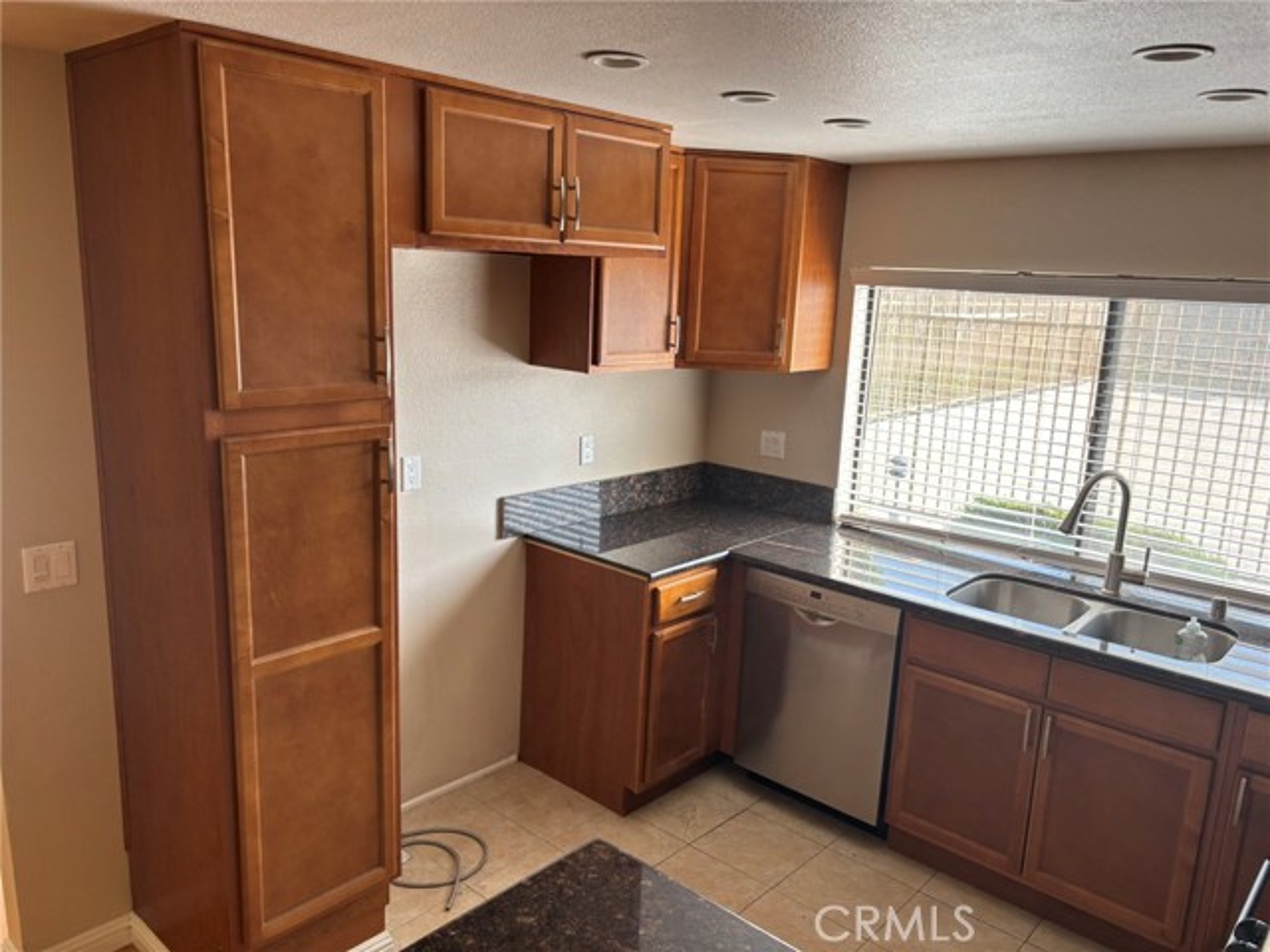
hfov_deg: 67.3
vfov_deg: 53.1
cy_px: 476
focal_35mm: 26
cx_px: 635
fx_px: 954
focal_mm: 5.96
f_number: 1.6
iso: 40
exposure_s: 1/151
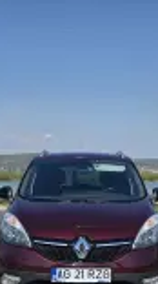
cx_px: 73
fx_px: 435
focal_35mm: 58
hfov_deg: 20.6
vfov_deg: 34.5
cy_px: 242
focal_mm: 6.25
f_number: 1.7
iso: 80
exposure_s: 1/7944
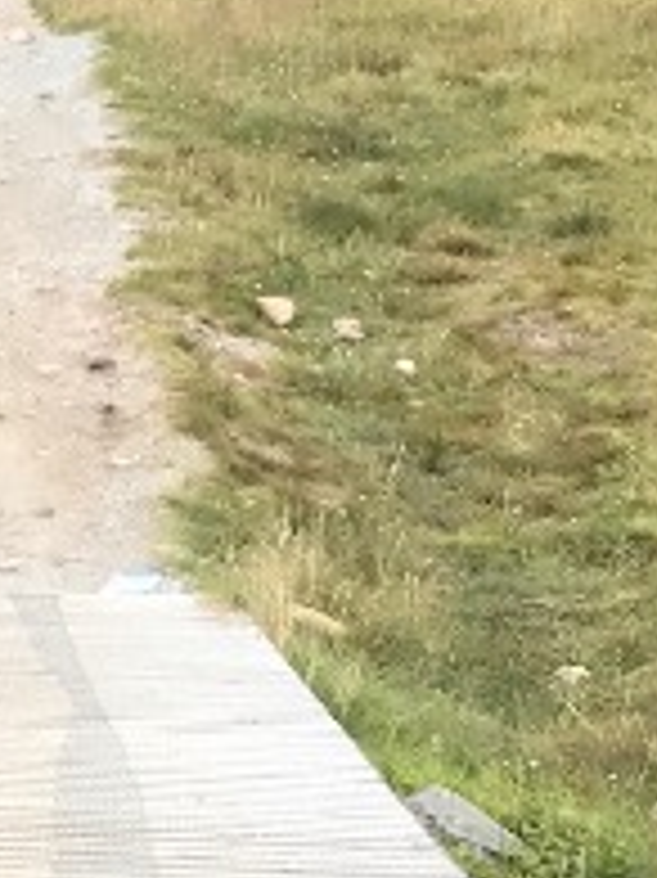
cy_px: 135
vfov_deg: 12.8
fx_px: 3876
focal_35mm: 153
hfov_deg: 9.4
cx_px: -360
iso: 20
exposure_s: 1/1546
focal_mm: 3.99
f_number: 1.8
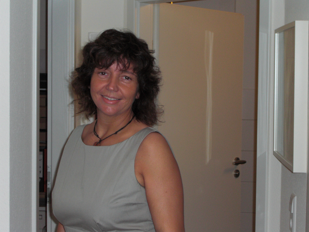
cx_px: 154
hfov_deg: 24.7
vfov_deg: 18.7
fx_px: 705
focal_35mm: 79
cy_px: 116
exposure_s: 1/60
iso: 200
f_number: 4.6
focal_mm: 13.9
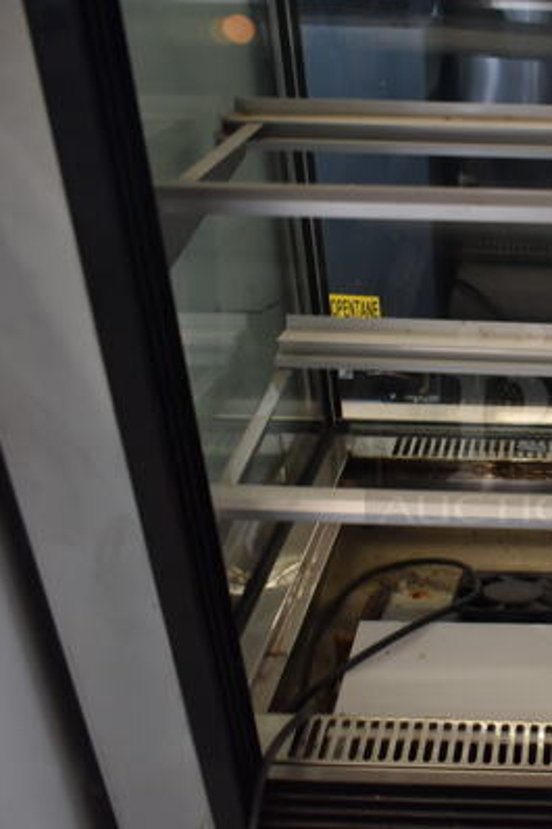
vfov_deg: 42.8
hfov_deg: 27.0
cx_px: 598
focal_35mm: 46
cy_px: 421
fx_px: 1059
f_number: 5.6
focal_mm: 20
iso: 720
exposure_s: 1/60
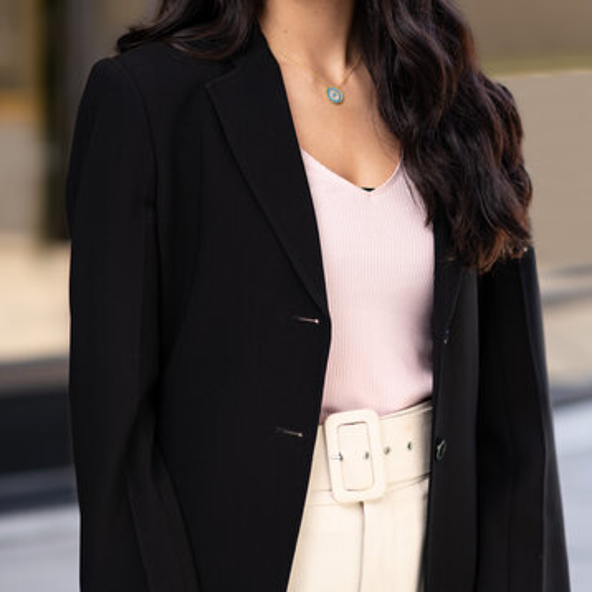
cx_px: 275
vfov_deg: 14.3
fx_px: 2341
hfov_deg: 14.4
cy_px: 99
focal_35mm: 121
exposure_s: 1/160
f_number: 2.5
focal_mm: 85
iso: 50
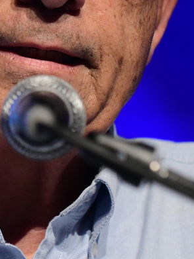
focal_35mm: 465
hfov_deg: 3.2
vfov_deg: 4.3
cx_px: -3
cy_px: 12
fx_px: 3477
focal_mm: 135
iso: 2000
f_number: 3.5
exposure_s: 1/320
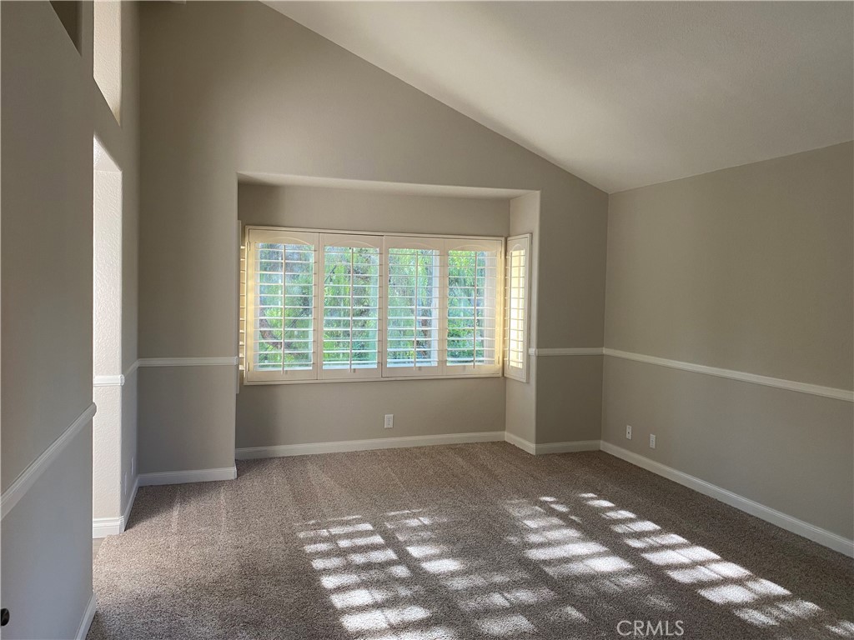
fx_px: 641
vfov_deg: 53.1
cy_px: 320
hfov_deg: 67.3
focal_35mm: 26
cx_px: 427
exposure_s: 1/60
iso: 80
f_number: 1.8
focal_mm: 4.25
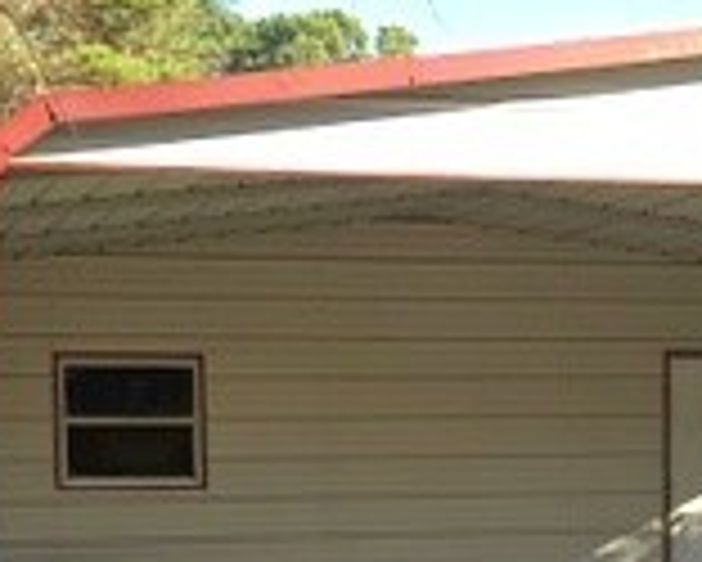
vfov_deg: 13.2
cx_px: 554
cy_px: 593
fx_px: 2391
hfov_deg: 16.6
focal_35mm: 115
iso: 12
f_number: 1.7
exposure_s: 1/169
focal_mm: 6.3
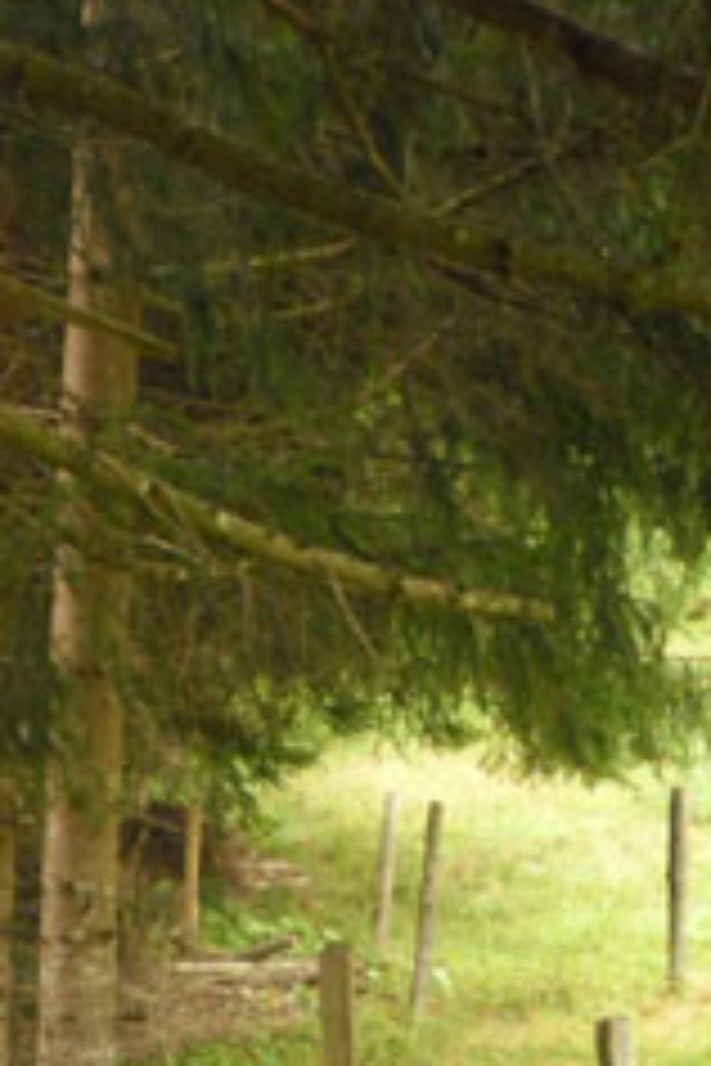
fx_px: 2103
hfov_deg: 19.1
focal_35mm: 71
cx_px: 220
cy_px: 1035
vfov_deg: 27.1
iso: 200
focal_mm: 4.9
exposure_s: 1/45
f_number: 3.5
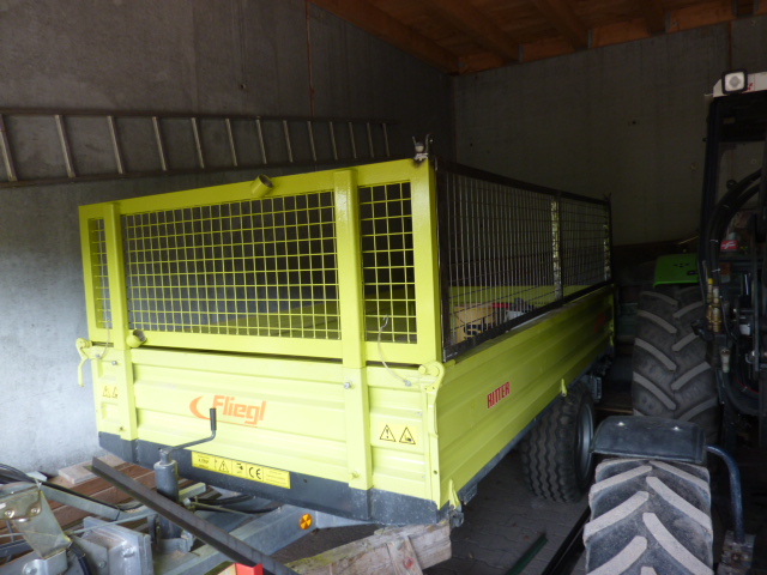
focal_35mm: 25
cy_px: 288
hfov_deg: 69.4
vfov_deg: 54.9
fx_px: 554
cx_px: 384
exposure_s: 1/30
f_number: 3.3
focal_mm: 4.1
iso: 100
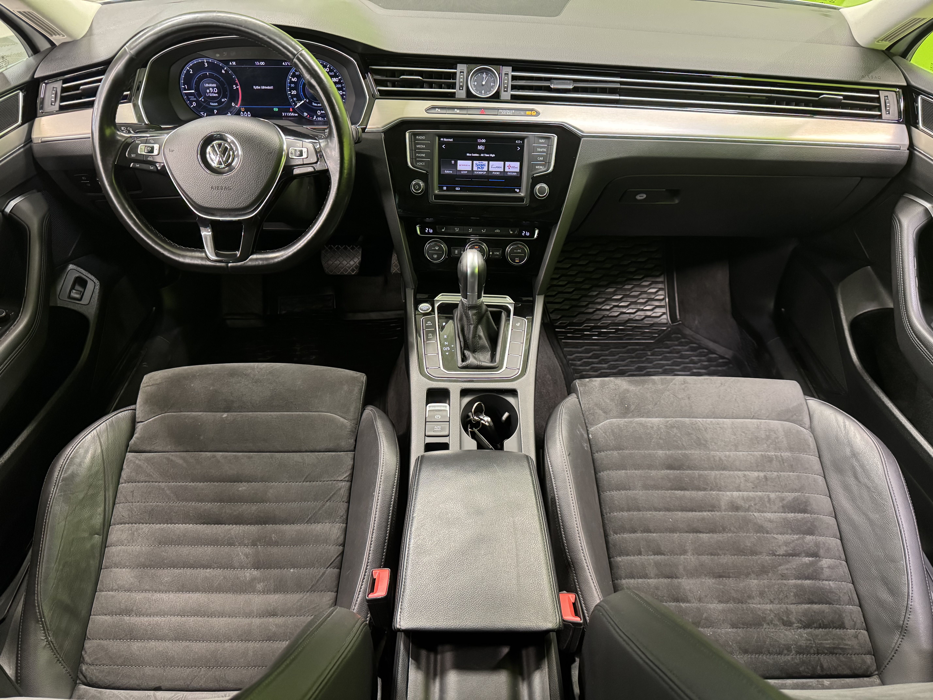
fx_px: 647
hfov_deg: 71.6
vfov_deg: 56.8
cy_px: 350
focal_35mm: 24
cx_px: 466
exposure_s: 1/33
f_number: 1.78
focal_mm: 6.76
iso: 640
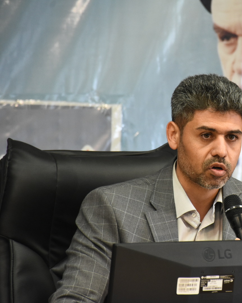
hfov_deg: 5.2
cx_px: 219
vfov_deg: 6.5
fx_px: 2659
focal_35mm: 297
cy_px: 151
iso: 2000
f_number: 5.6
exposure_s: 1/50
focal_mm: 140
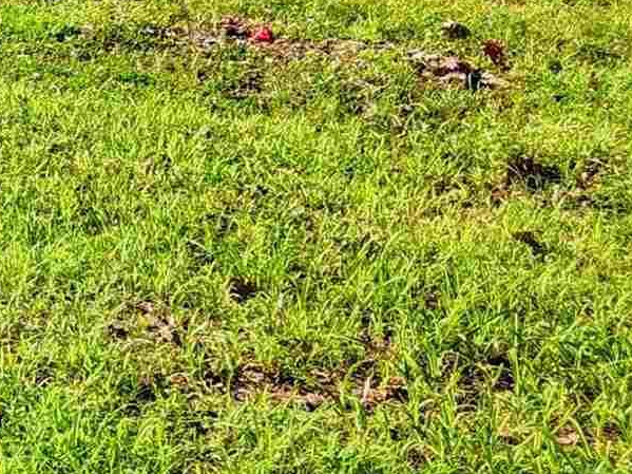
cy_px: 90
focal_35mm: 118
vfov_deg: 12.5
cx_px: -690
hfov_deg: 13.8
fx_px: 2154
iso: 20
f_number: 1.8
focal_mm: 5.4
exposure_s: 1/1571
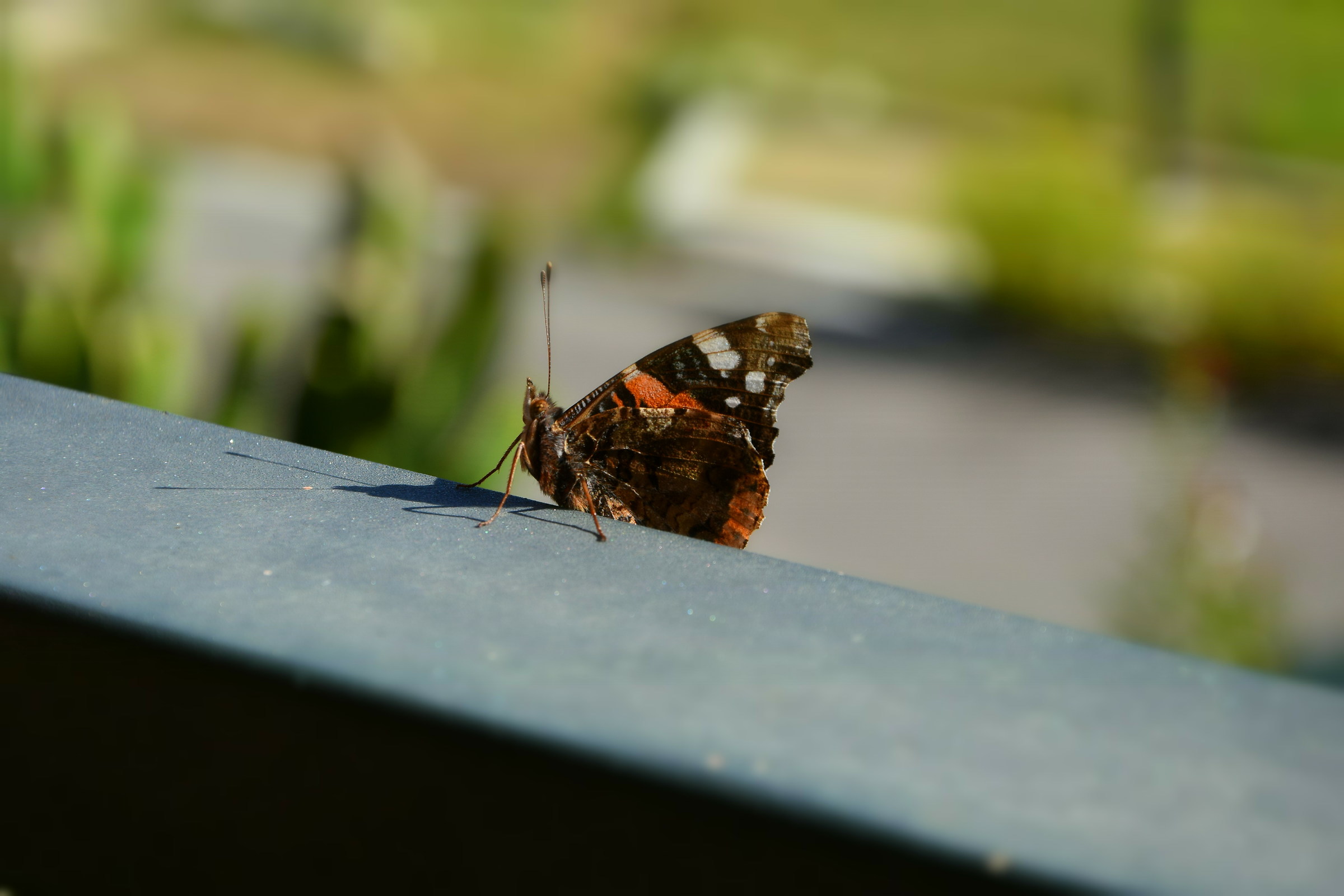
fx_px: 4480
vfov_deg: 11.4
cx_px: 672
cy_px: 448
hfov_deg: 17.1
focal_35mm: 120
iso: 200
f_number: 8
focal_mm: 80
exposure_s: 1/400
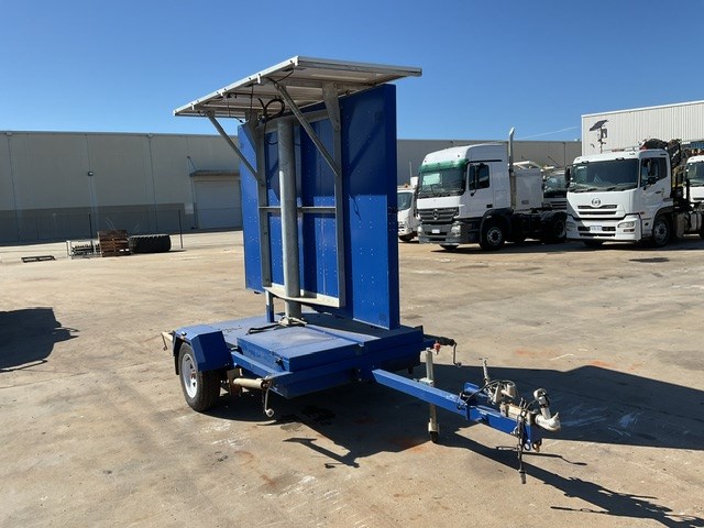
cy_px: 264
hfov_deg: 61.7
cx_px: 352
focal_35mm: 29
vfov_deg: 48.2
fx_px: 590
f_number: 1.8
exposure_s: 1/1984
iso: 16
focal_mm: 3
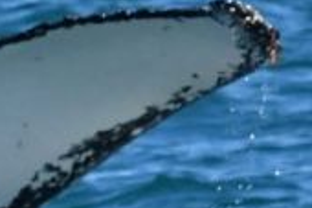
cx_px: -273
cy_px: 135
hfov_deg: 0.7
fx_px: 24459
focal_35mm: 2825
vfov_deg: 0.5
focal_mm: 600
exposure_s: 1/8000
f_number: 6.3
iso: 1600
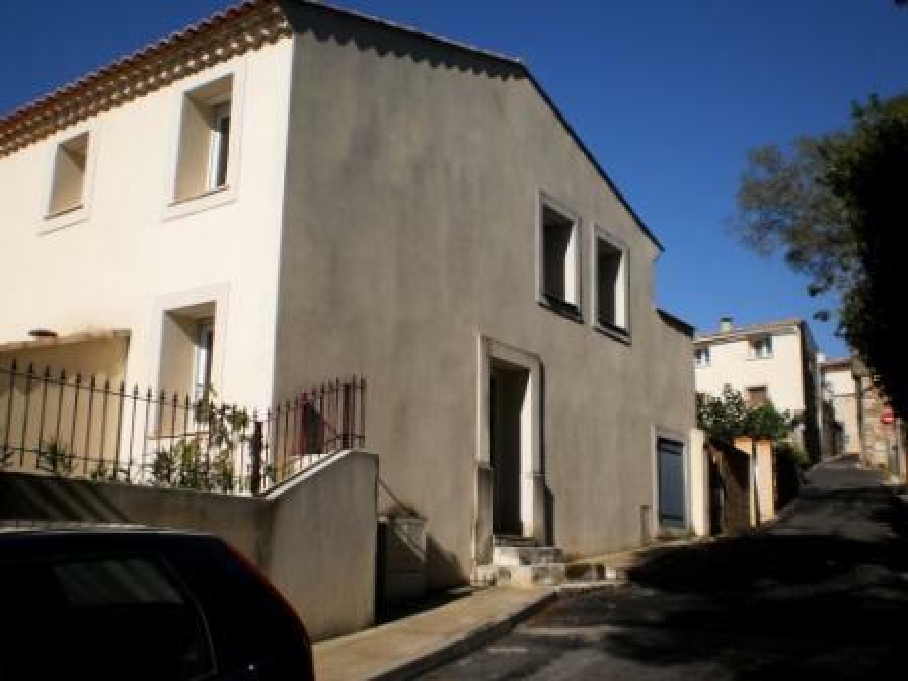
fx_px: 944
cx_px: 454
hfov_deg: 51.4
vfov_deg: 39.7
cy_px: 340
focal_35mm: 36
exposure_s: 1/1600
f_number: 4.6
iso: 100
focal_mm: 6.3
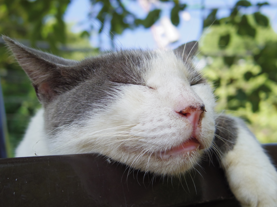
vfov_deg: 30.9
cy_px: 104
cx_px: 138
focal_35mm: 47
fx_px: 376
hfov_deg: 40.4
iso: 250
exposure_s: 1/1600
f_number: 1.9
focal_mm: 8.5
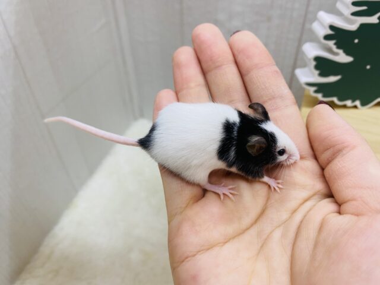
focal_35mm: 25
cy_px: 142
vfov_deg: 54.9
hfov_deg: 69.4
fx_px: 274
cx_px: 190
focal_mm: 4.25
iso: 64
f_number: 1.8
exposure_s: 1/50
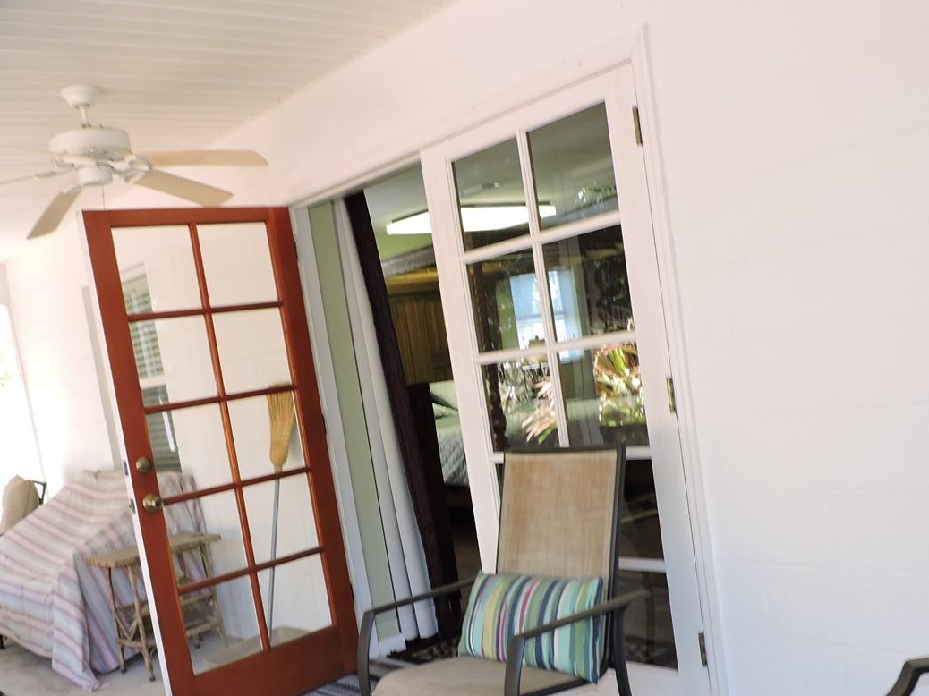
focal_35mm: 37
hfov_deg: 50.0
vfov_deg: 38.1
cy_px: 483
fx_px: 993
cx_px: 398
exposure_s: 1/40
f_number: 3
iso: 180
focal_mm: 4.3
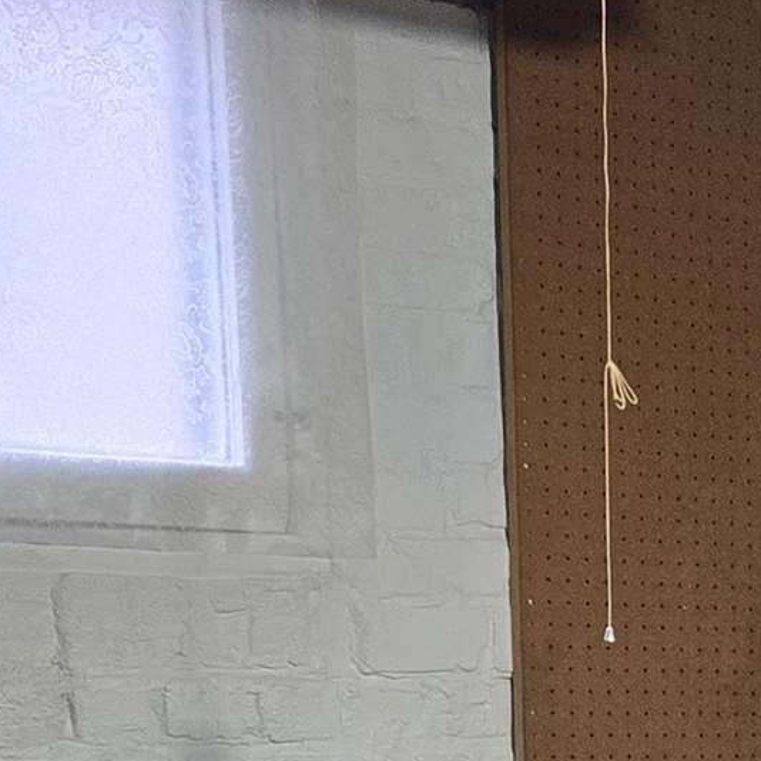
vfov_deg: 14.3
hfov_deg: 14.1
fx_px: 2910
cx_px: 1084
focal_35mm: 117
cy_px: 988
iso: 320
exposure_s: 1/120
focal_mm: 5.4
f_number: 1.8
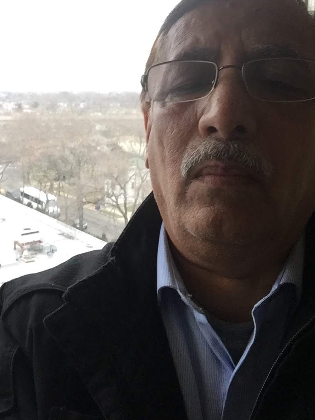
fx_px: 485
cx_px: 124
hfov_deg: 35.8
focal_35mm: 40
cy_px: 172
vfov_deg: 46.6
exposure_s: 1/30
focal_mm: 2.65
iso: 40
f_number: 2.2
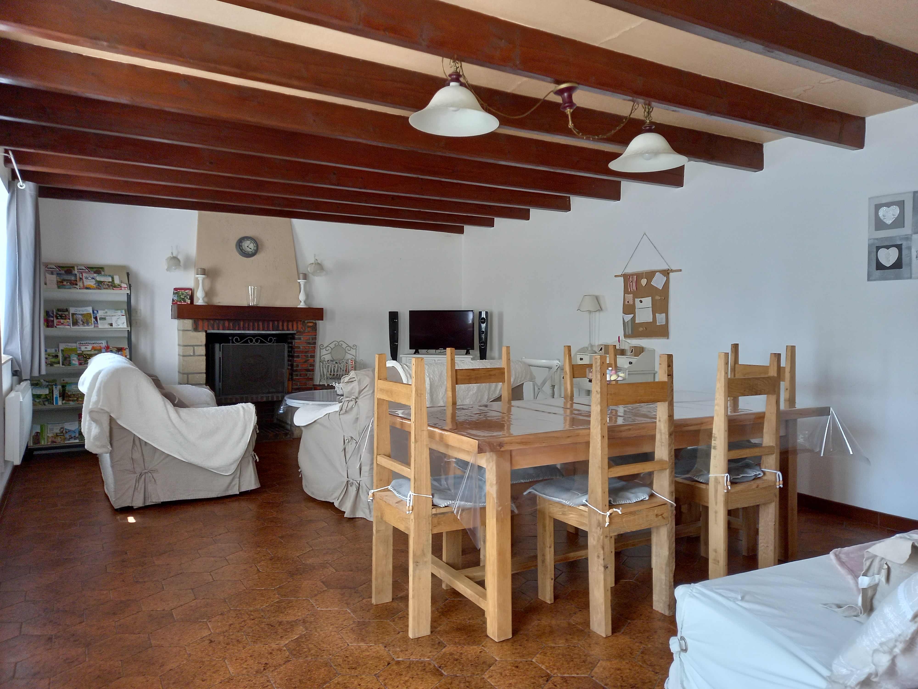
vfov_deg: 54.9
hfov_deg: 69.4
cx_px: 459
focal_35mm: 25
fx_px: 663
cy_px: 344
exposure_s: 1/59
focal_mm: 4.6
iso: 200
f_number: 2
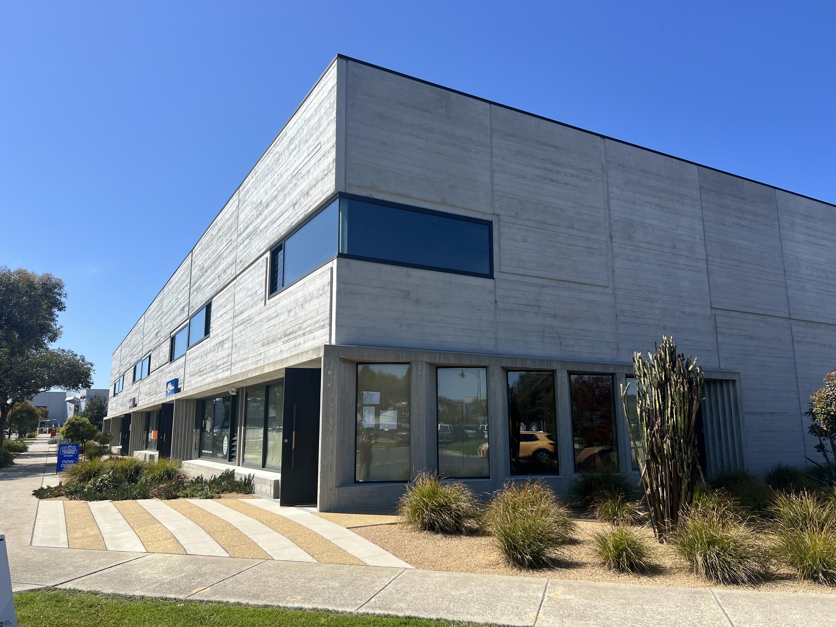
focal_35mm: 26
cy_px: 314
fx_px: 628
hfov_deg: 67.3
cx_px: 418
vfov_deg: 53.1
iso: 50
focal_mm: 5.7
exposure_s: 1/4444
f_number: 1.5
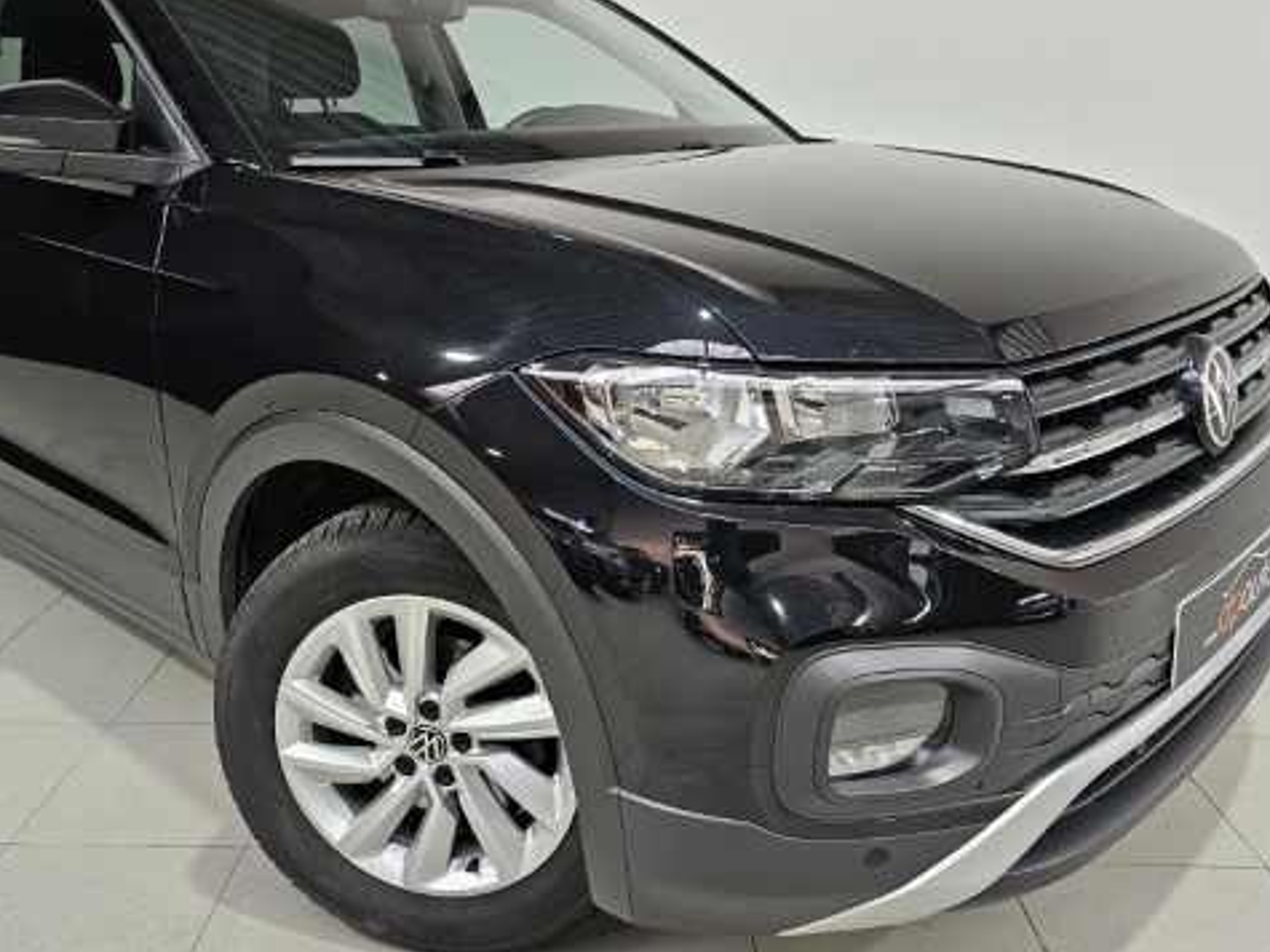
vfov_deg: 45.4
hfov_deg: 58.1
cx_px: 532
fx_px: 1137
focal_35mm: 31
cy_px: 487
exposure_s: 1/180
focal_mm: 6.3
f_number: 1.7
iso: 160
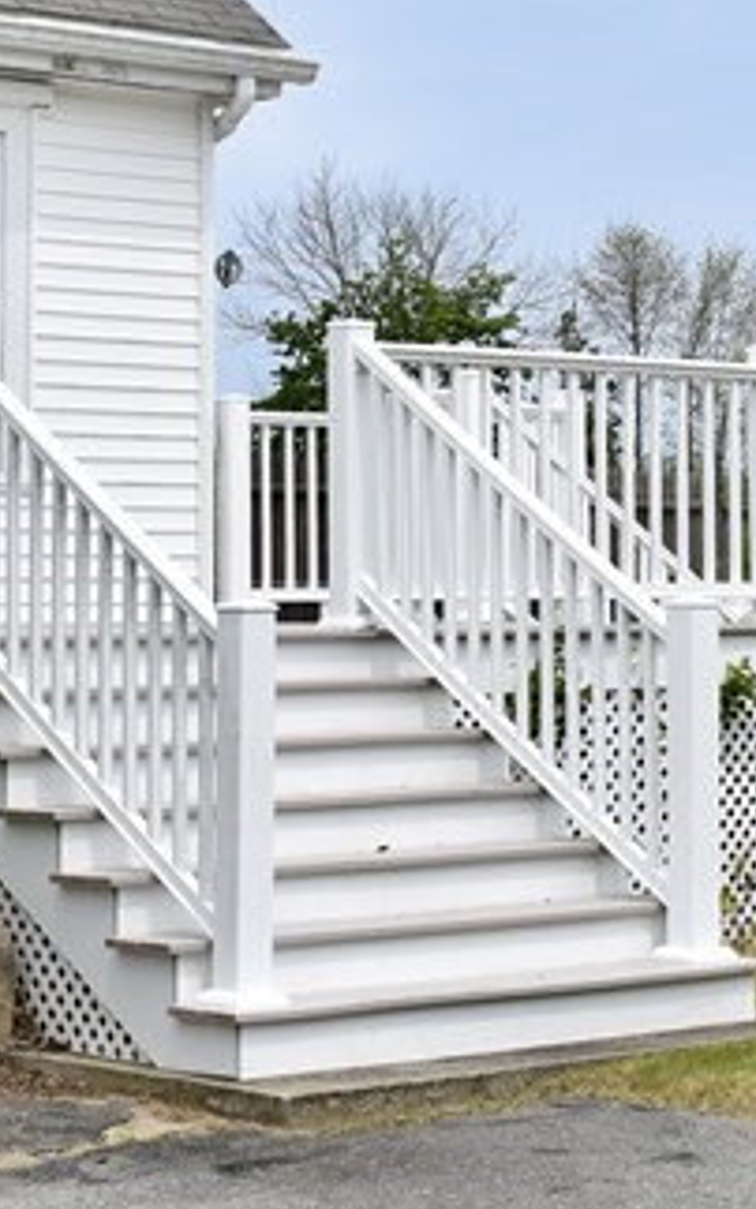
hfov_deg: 13.5
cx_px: 520
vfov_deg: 21.2
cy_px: 241
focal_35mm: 97
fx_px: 3196
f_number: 8
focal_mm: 20
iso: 160
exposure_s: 1/500
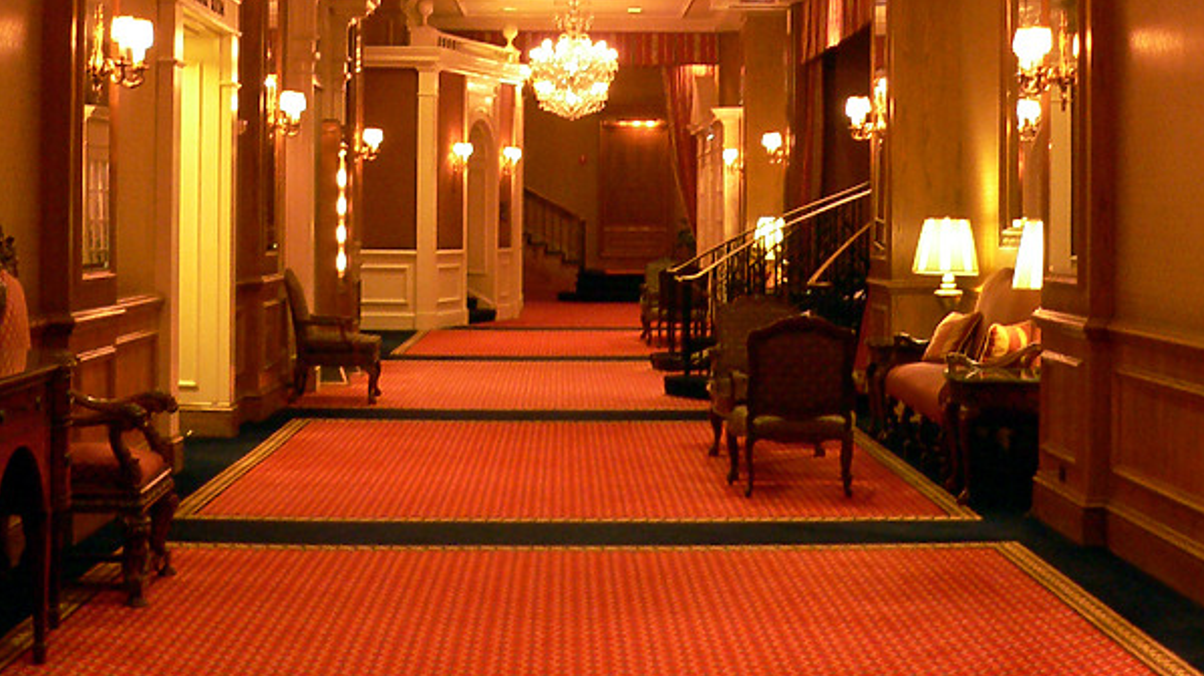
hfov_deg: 35.5
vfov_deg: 20.1
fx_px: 1883
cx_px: 611
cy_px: 125
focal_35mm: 59
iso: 200
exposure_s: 1/4
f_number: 2.8
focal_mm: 6
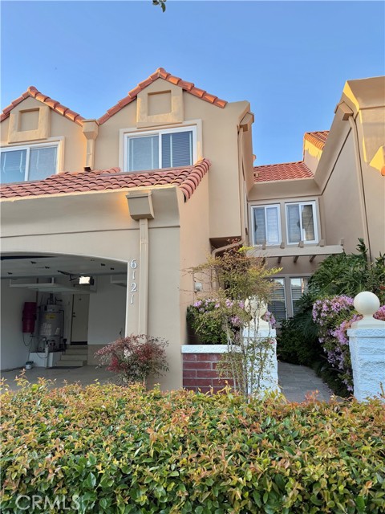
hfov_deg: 56.8
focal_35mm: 24
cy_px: 257
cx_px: 192
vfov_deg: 71.6
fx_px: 356
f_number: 1.78
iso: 80
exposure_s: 1/476
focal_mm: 6.76
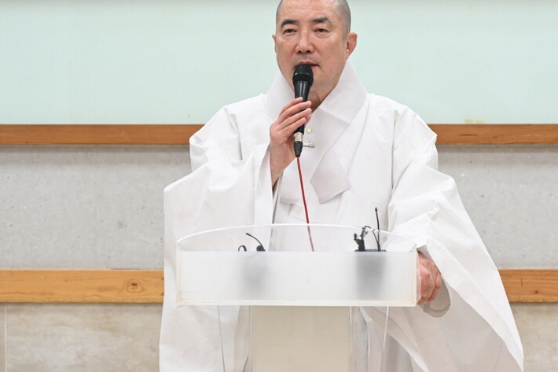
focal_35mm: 196
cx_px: 320
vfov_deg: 7.0
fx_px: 3037
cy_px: 133
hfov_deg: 10.5
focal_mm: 145
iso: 3200
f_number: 6.3
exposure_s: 1/250
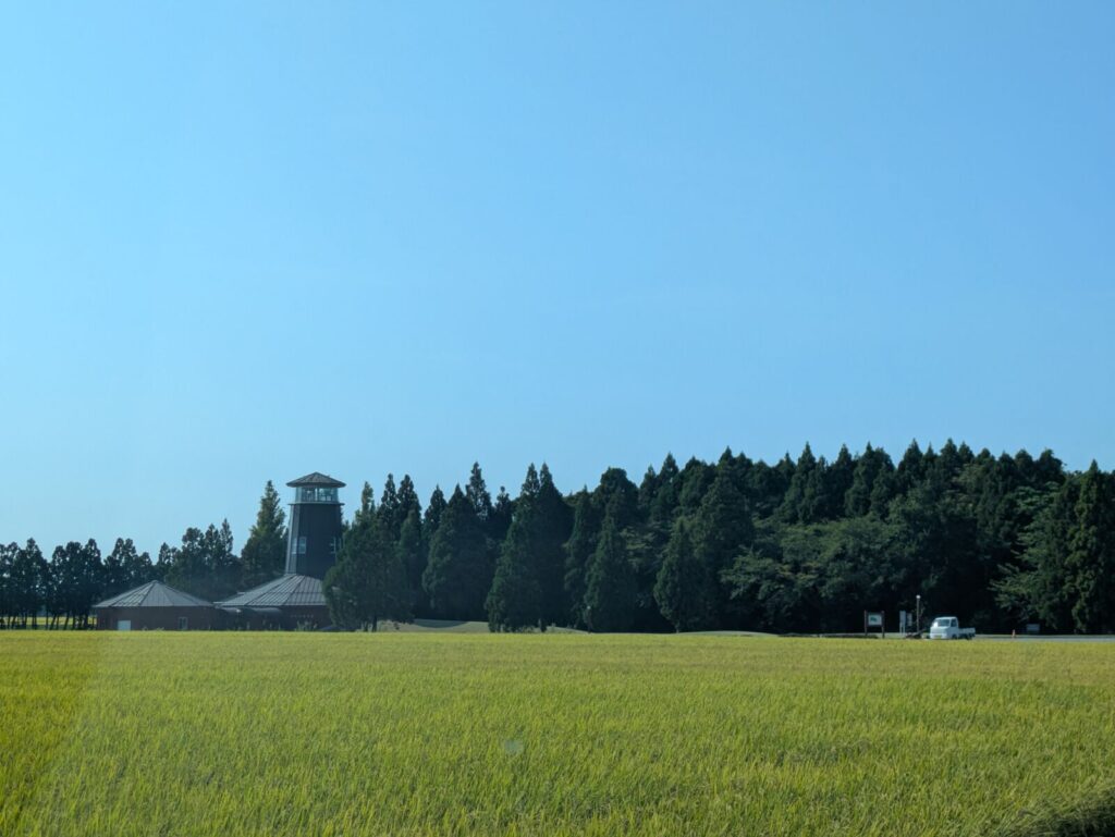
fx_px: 1644
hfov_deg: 37.5
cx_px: 558
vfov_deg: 28.6
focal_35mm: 51
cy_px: 418
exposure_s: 1/2604
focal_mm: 5.43
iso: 46
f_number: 1.89
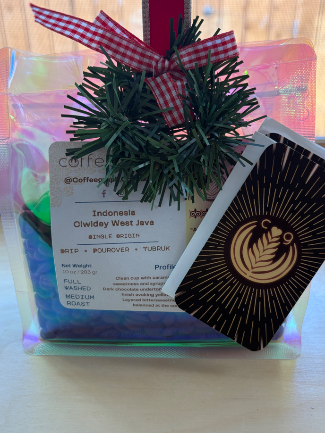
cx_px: 157
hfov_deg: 41.8
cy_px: 221
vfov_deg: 54.0
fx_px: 426
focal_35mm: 34
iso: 80
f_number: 1.6
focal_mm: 5.96
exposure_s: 1/120
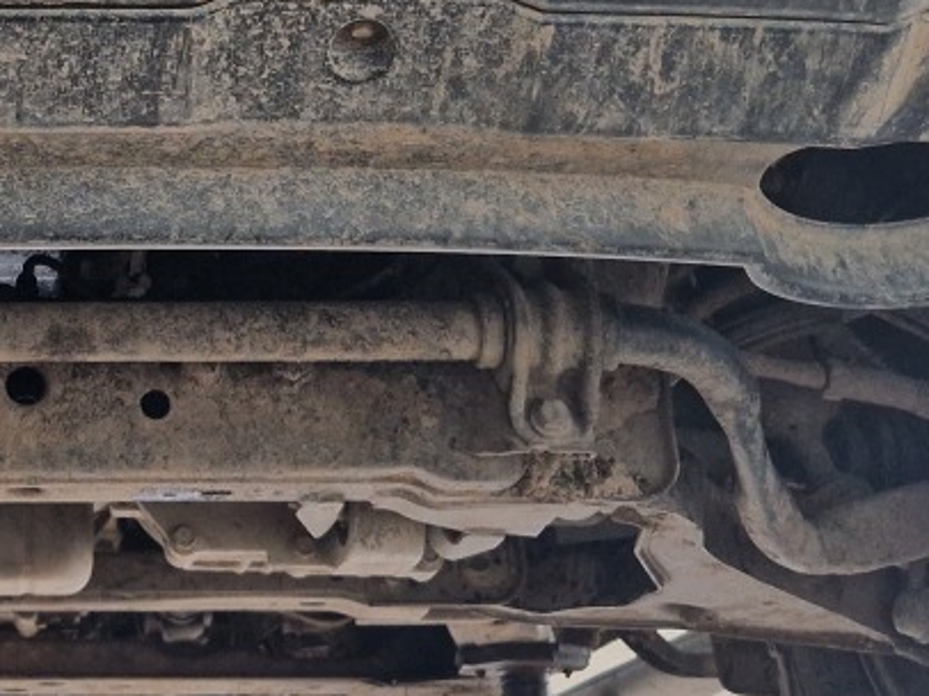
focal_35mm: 68
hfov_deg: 27.0
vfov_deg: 21.0
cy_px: 30
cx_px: -5
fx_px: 1824
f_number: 1.8
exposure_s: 1/50
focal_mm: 5.4
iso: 800
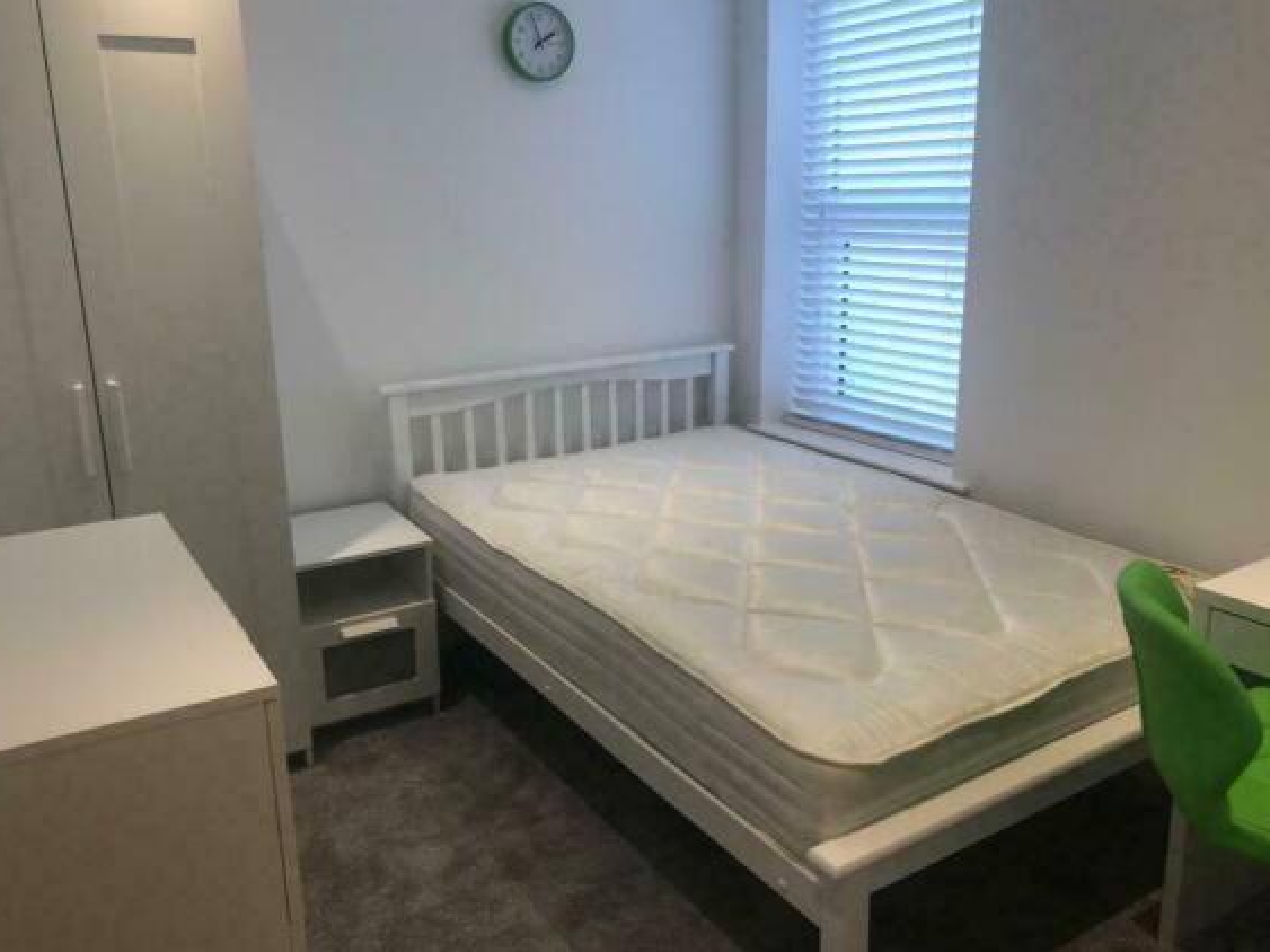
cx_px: 628
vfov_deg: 48.2
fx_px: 1064
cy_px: 475
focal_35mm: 29
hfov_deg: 61.7
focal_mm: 3.99
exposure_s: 1/50
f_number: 1.8
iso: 32
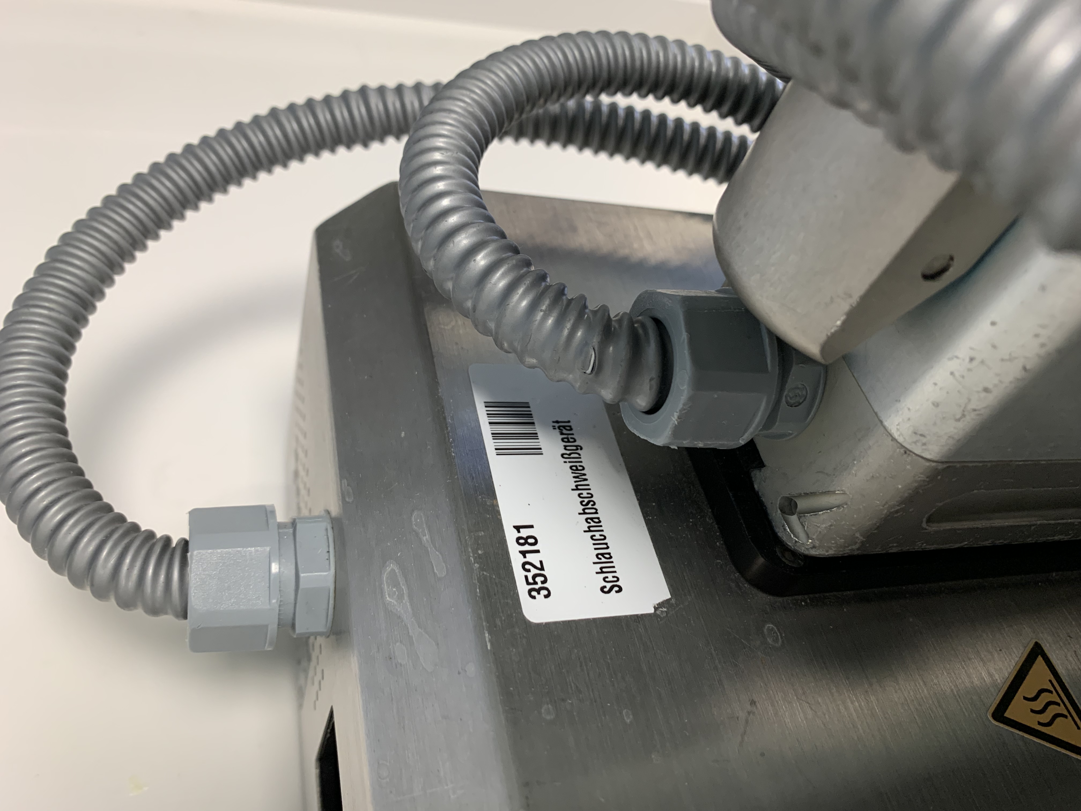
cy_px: 406
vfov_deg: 53.1
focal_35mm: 26
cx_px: 540
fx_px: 812
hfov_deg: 67.3
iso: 100
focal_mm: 4.25
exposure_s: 1/50
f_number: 1.8
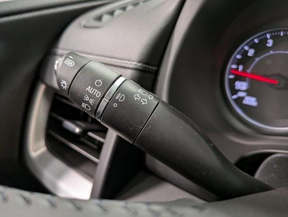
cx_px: 144
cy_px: 108
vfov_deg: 54.9
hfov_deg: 69.4
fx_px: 208
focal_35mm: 25
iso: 213
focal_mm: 5.43
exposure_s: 1/25
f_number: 1.89
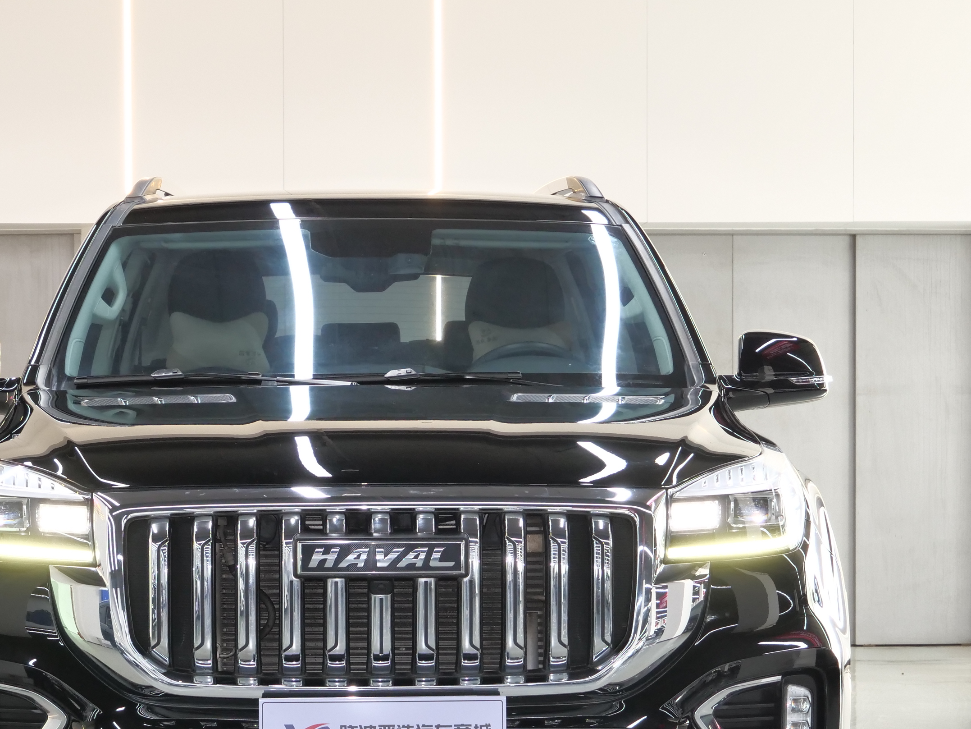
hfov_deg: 21.0
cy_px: 509
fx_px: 2609
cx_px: 380
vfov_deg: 15.8
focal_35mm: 93
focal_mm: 27
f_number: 4.6
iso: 800
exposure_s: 1/30
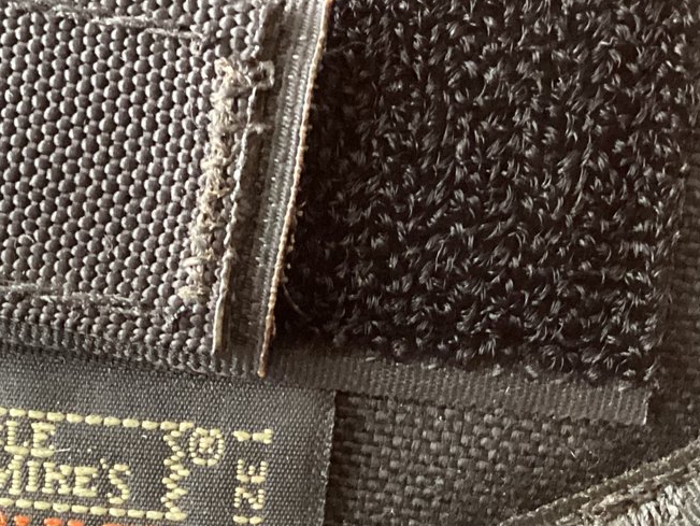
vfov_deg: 19.7
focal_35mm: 72
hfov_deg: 26.6
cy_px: 551
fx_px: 1457
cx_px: 159
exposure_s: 1/24
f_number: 2.4
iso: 640
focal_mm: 3.3
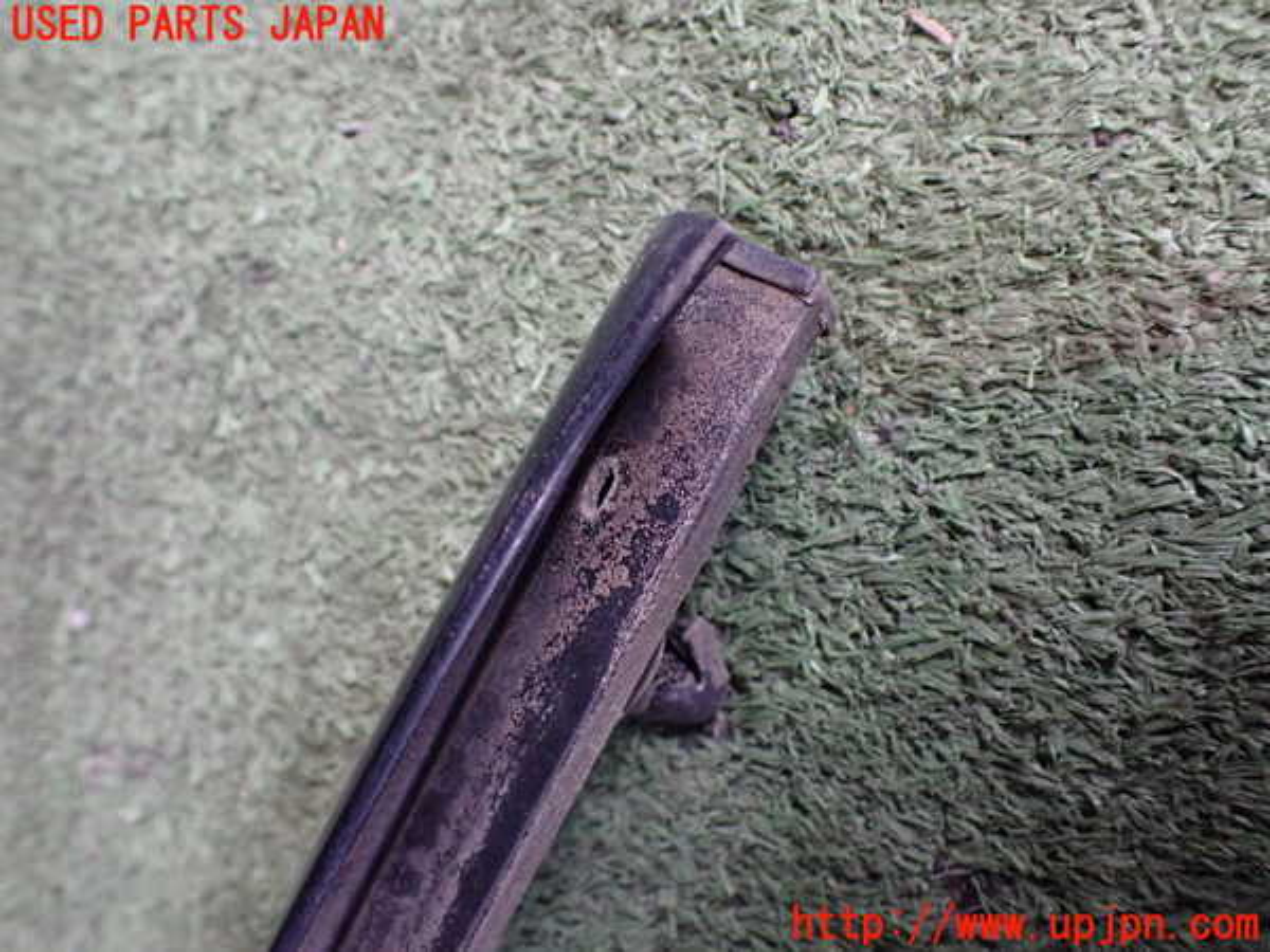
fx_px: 1101
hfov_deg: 60.0
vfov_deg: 46.8
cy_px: 476
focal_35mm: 30
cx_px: 635
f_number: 2.3
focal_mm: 5.4
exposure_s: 1/125
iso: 800
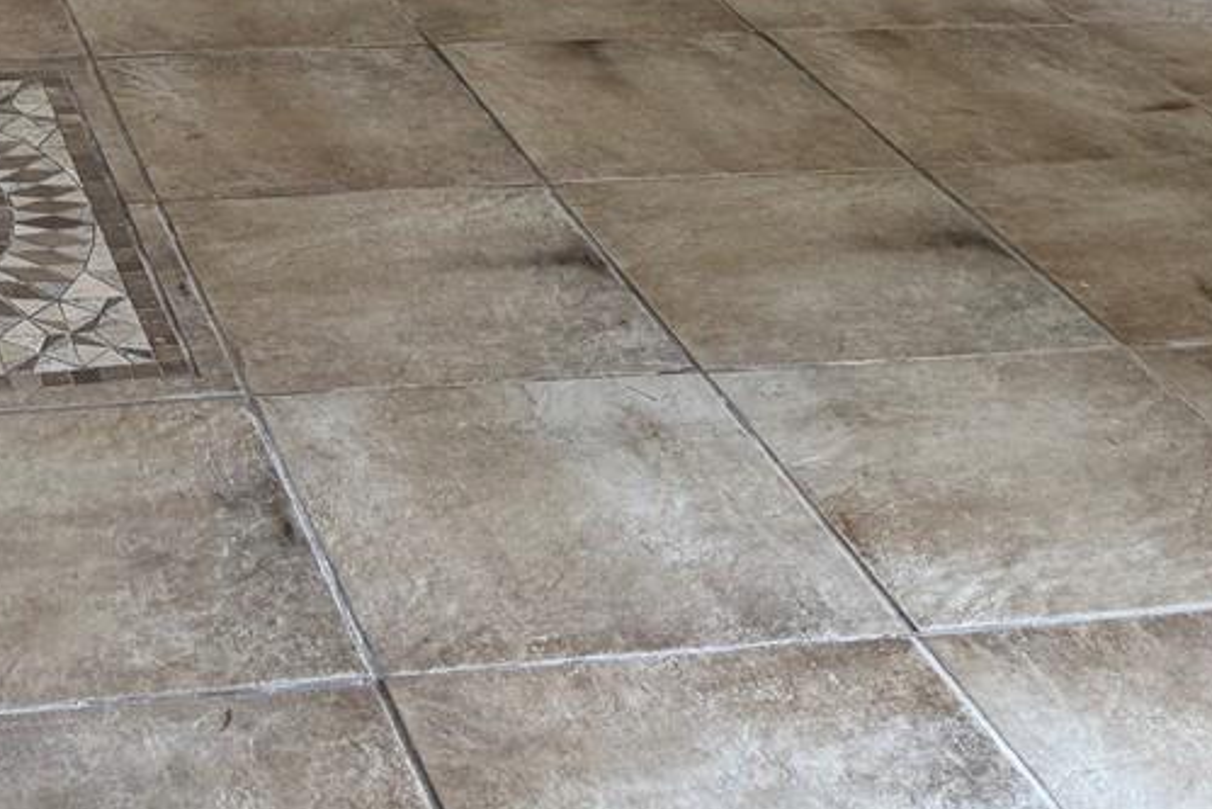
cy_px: -435
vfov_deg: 15.6
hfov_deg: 24.8
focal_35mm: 80
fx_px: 2694
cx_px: 194
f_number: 1.78
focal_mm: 6.76
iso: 64
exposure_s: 1/167
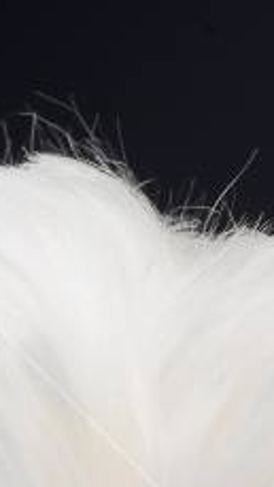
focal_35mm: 624
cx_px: 215
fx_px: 8051
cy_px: 847
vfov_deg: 3.4
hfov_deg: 1.9
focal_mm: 105
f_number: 20
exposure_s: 1/80
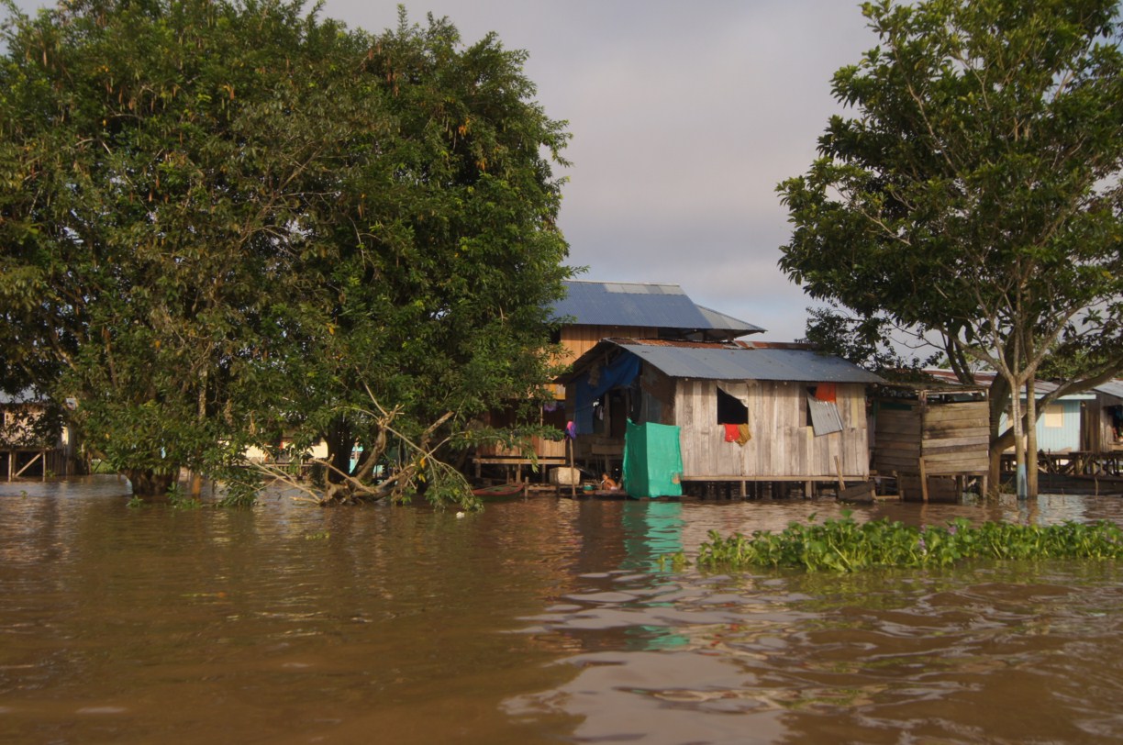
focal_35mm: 42
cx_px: 562
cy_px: 372
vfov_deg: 31.8
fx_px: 1308
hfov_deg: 46.5
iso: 100
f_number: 11
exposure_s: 1/125
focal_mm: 28
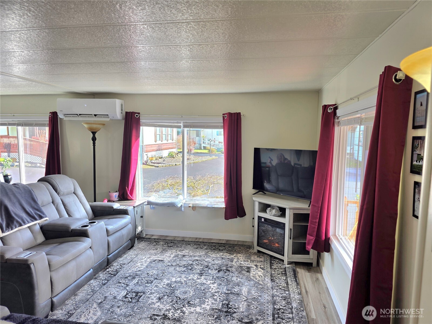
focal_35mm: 23
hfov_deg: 73.9
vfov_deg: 58.9
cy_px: 162
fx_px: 287
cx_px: 216
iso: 32
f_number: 1.7
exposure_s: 1/120
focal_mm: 6.3
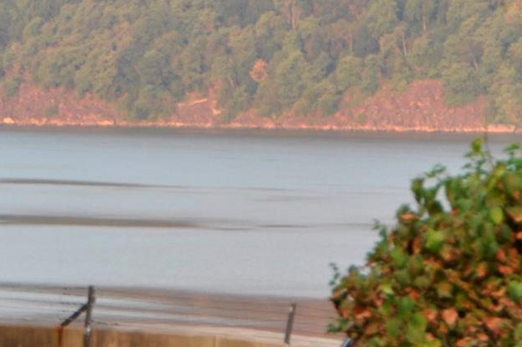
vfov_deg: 4.3
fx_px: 4613
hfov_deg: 6.5
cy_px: -118
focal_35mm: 319
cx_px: 328
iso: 250
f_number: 5.6
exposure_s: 1/125
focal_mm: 65
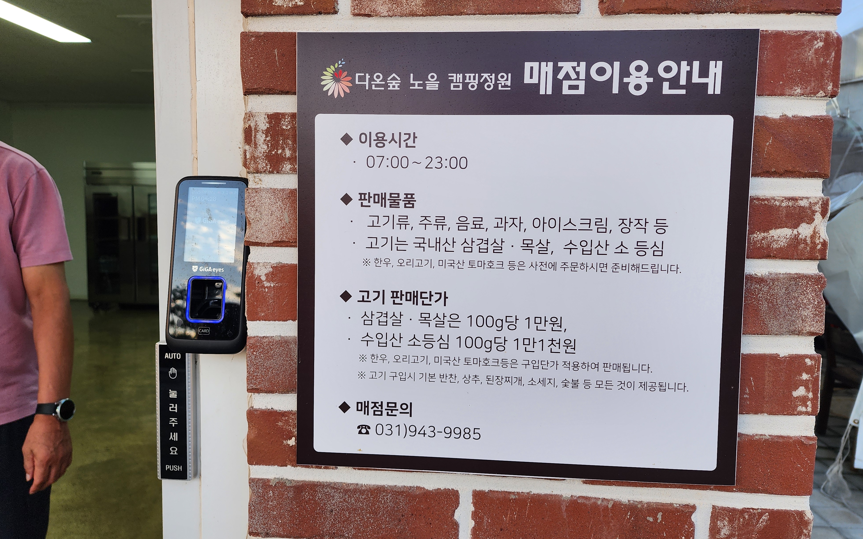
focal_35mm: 25
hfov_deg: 72.5
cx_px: 434
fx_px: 588
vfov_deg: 49.3
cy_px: 259
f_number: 1.8
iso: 40
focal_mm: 6.4
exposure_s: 1/120
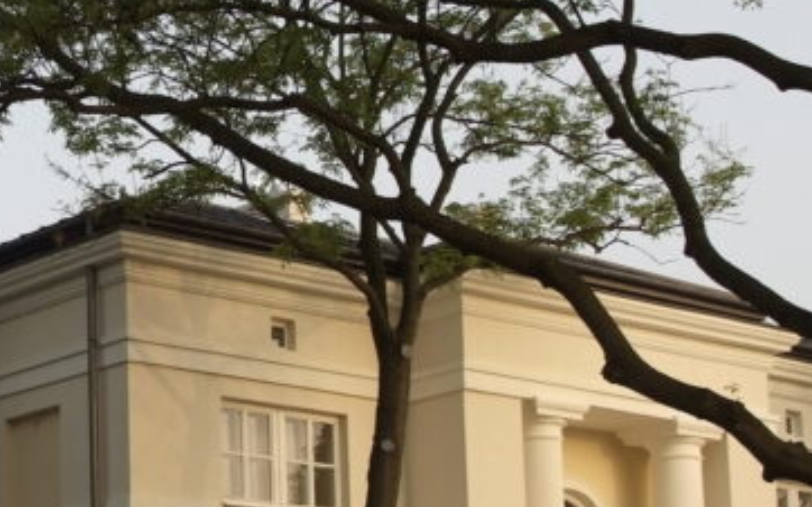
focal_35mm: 104
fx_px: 2301
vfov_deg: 12.5
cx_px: 47
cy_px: 477
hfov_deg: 19.6
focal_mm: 24
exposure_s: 1/100
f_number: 9
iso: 250
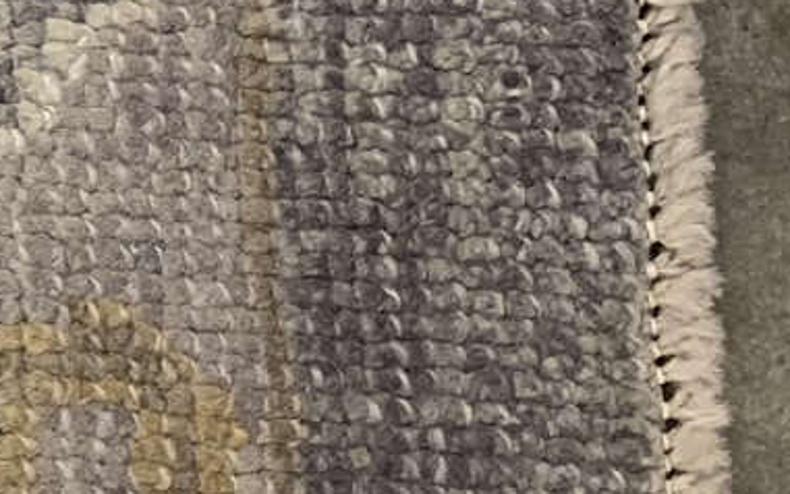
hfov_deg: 11.8
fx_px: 3186
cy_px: 106
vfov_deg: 8.8
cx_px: -1026
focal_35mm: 148
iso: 125
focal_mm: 4.25
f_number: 1.8
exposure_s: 1/60
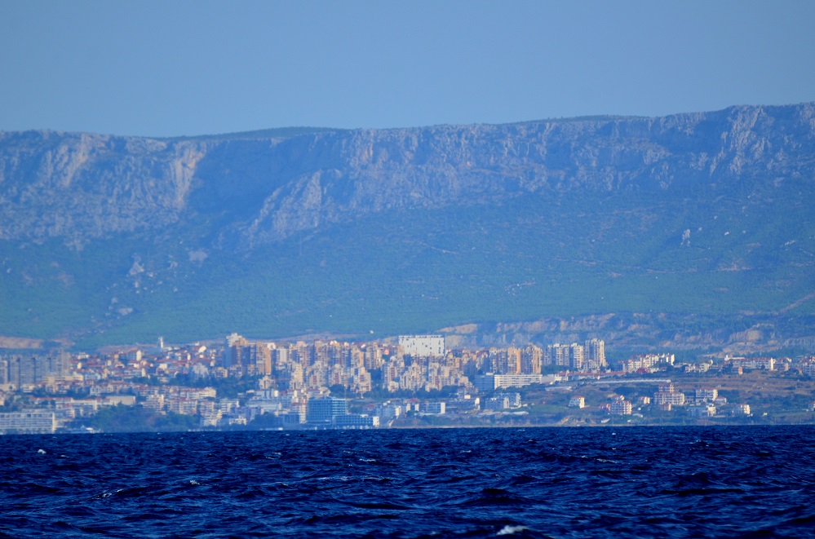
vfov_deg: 3.0
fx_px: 10163
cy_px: 270
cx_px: 408
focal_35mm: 450
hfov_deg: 4.6
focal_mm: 300
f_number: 5.6
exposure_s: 1/1600
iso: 400
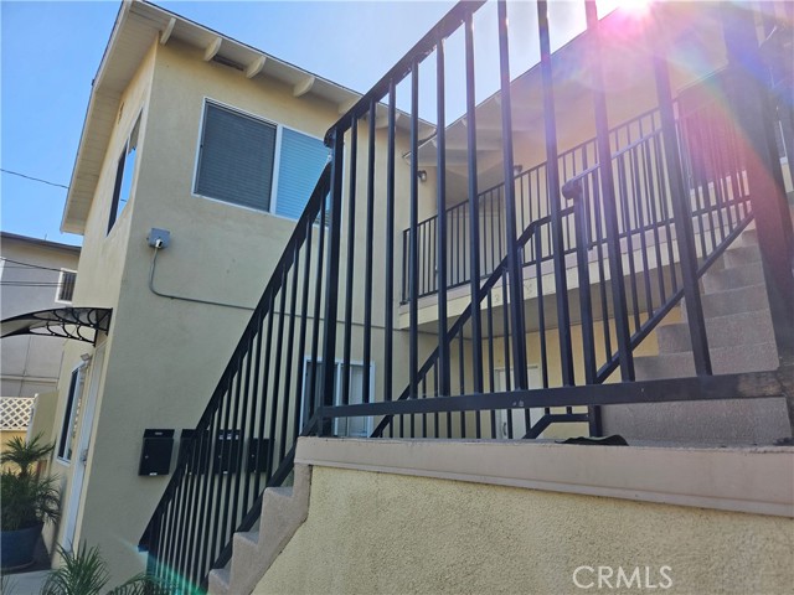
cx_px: 397
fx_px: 528
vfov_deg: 58.9
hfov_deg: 73.9
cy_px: 298
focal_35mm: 23
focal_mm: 5.4
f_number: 1.8
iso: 80
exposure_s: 1/2820
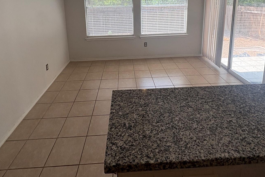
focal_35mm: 23
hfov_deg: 76.1
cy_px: 28
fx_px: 169
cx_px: 132
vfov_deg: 50.7
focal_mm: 2.22
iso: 50
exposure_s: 1/197
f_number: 2.2
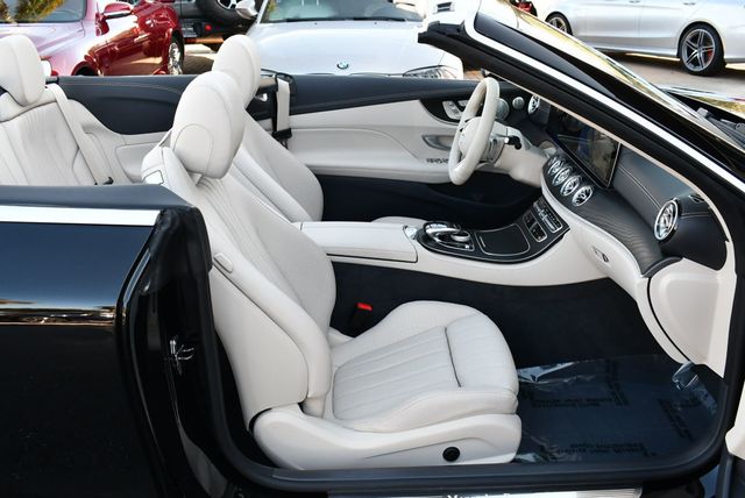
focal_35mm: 36
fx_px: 746
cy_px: 249
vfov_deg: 36.9
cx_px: 372
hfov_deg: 53.1
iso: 400
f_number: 5
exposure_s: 1/250
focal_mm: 18
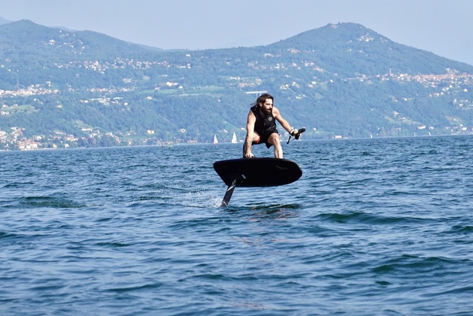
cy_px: 136
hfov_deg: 13.2
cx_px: 242
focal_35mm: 156
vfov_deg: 8.8
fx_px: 2051
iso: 320
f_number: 4.5
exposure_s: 1/2000
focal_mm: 45.23
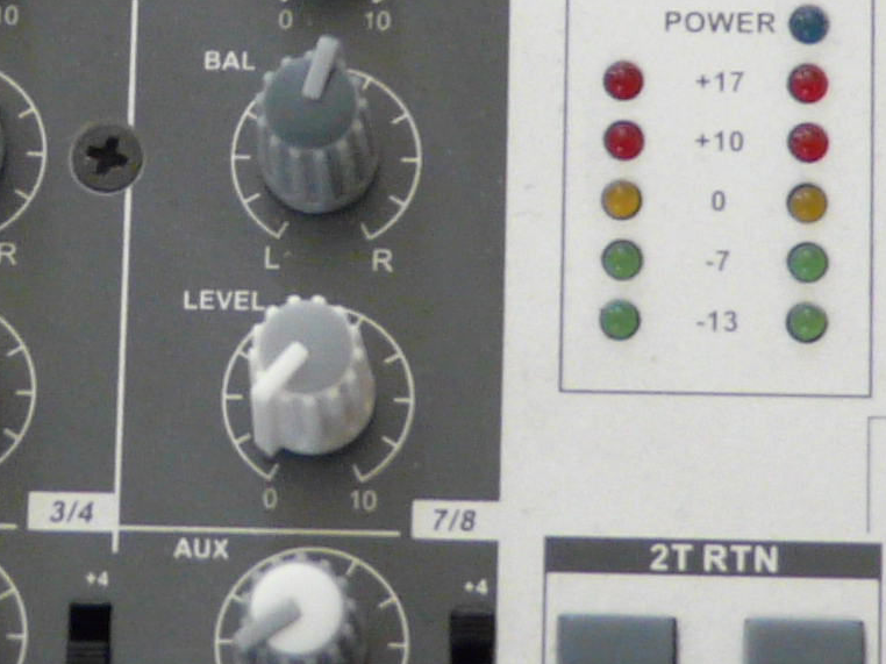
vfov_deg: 7.1
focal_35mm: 210
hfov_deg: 9.4
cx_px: 229
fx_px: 5373
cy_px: 184
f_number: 3.2
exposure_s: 1/15
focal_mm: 8.1
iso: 200
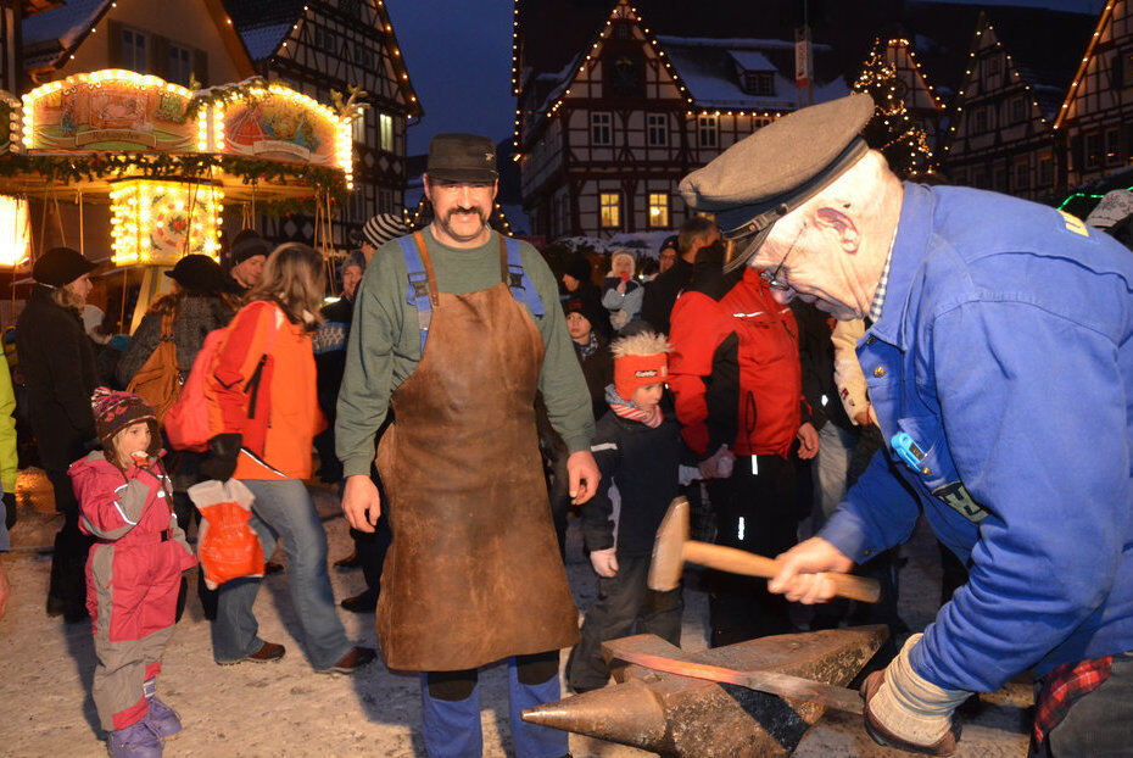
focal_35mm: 27
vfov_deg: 48.0
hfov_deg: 67.3
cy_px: 379
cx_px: 566
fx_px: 851
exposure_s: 1/60
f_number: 3.5
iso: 1800
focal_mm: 18
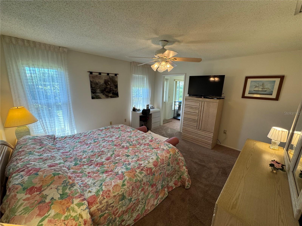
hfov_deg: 102.1
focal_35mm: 14
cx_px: 151
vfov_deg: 85.7
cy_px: 113
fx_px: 122
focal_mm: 2.22
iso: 160
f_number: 2.2
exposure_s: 1/120
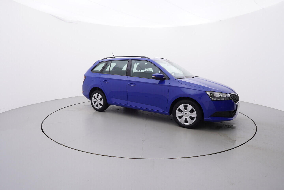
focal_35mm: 22
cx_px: 142
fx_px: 178
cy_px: 95
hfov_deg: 77.3
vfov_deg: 56.2
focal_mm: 15
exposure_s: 1/80
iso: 200
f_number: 5
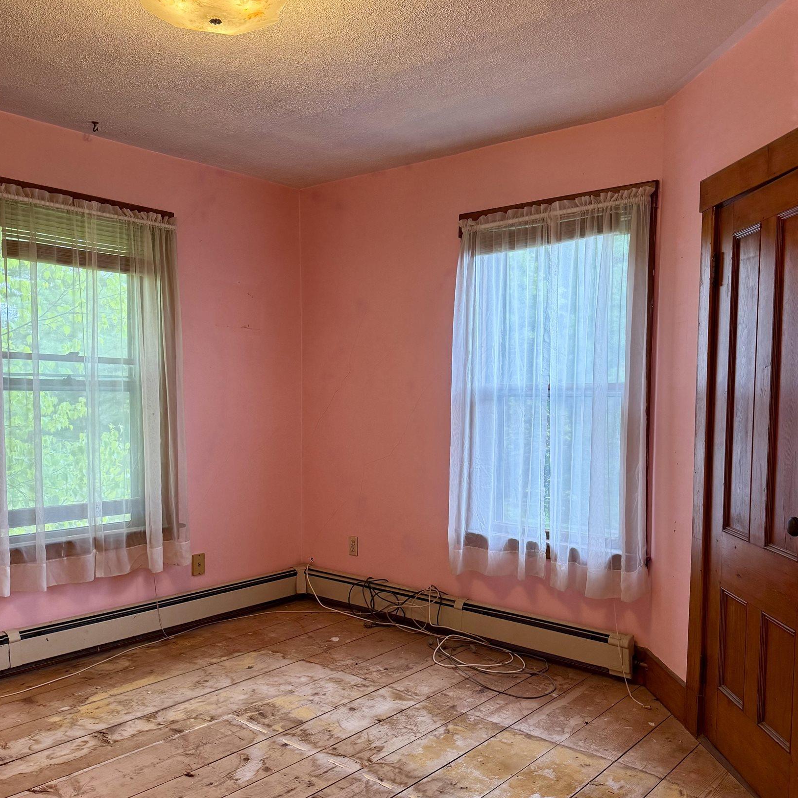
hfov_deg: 54.0
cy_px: 445
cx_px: 406
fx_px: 782
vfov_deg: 53.9
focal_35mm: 30
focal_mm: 6.76
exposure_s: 1/138
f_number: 1.78
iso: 160
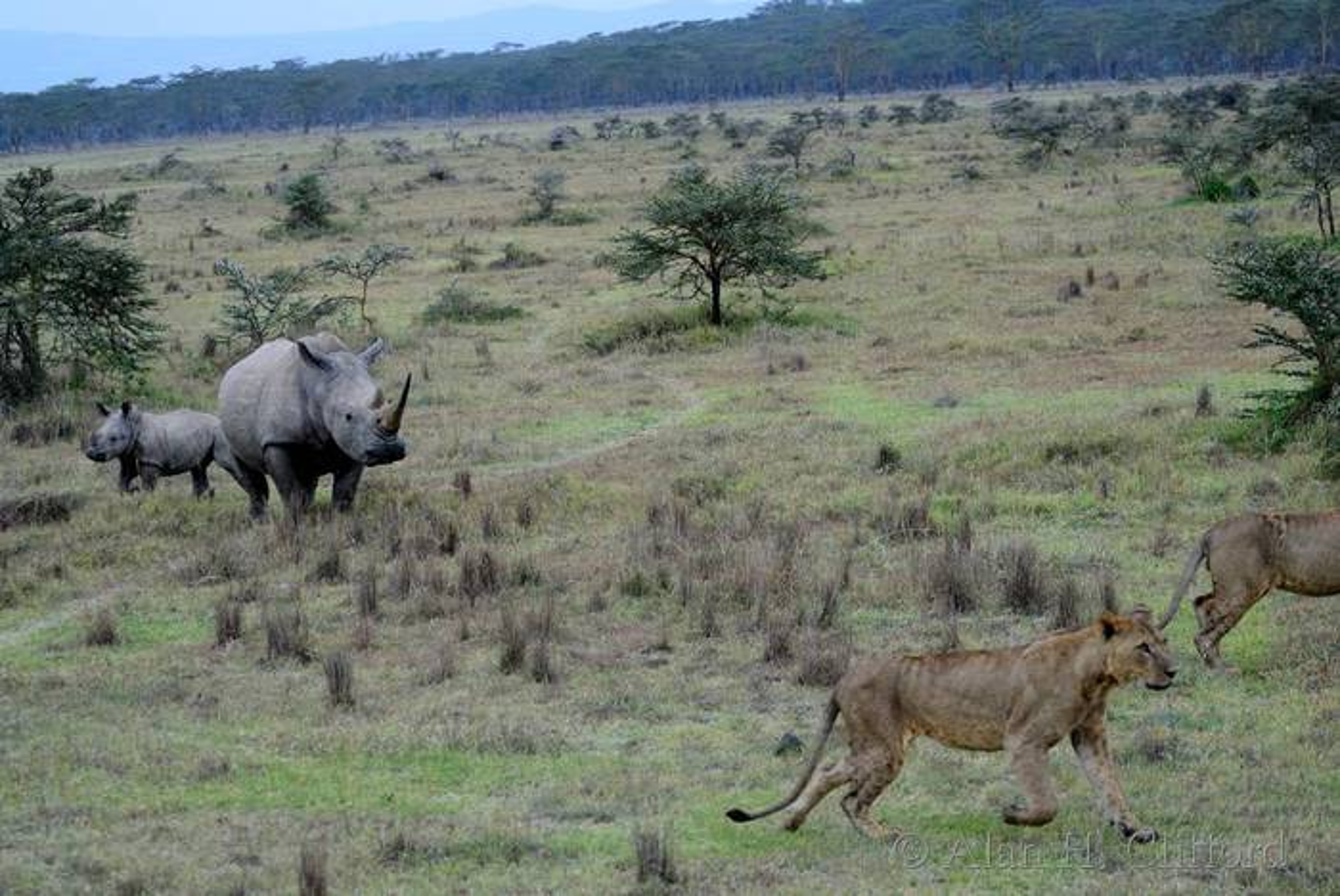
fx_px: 4470
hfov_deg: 17.0
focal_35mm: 120
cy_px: 448
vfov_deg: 11.4
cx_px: 670
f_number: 4.5
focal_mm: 80
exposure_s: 1/320
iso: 250
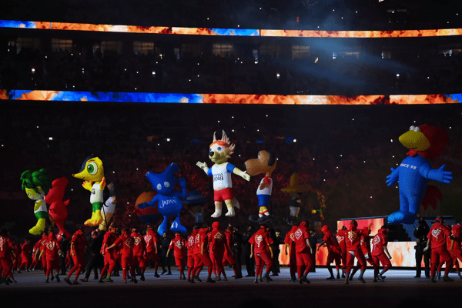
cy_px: 154
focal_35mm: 110
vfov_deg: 12.5
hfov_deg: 18.6
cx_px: 231
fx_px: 1412
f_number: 2.8
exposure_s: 1/500
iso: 3200
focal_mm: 110
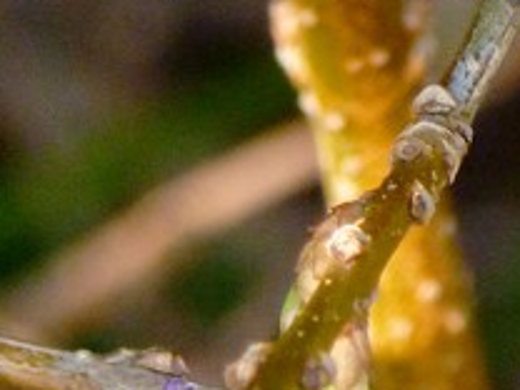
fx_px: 27761
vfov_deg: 0.8
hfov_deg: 1.1
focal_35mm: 1848
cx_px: 942
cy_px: 652
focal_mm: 68.8
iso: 320
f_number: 5.9
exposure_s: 1/125
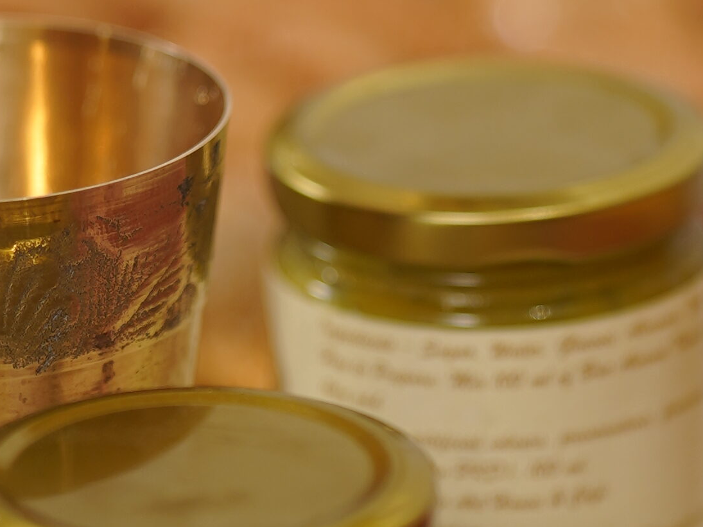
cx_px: 249
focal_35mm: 439
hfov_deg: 4.5
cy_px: -304
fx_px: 8914
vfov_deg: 3.4
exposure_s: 1/320
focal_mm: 85
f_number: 1.4
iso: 160
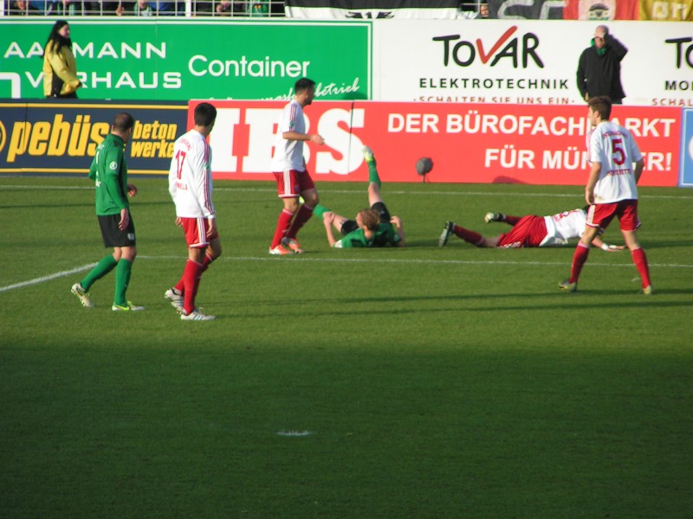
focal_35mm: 380
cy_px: 260
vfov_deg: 3.9
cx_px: 346
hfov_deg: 5.2
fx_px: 7607
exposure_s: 1/500
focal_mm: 58
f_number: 3.5
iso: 50
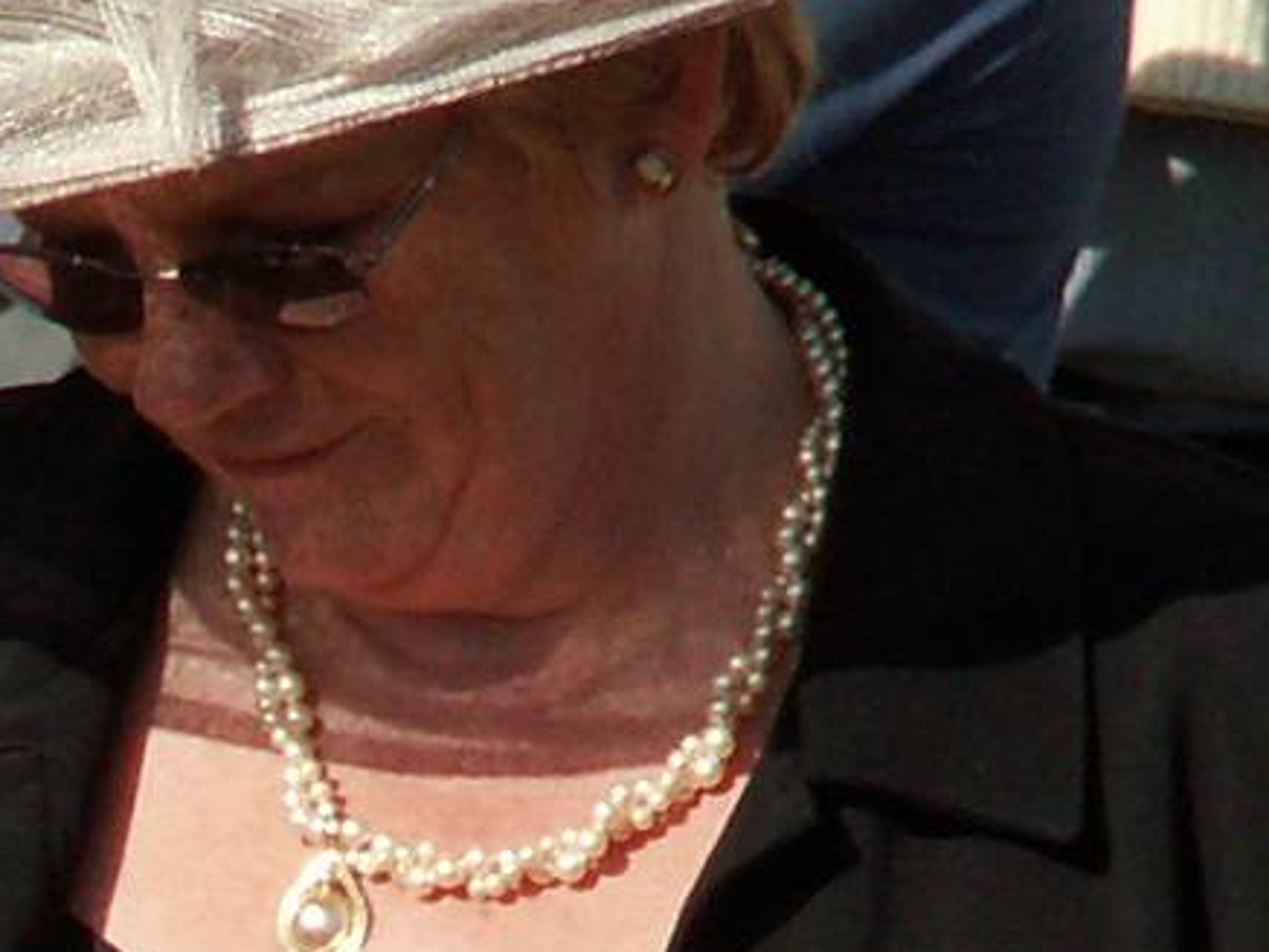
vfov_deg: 1.3
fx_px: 43307
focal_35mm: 1181
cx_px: -862
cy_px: 1698
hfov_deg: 1.7
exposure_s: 1/400
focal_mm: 35.13
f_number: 5
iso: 50
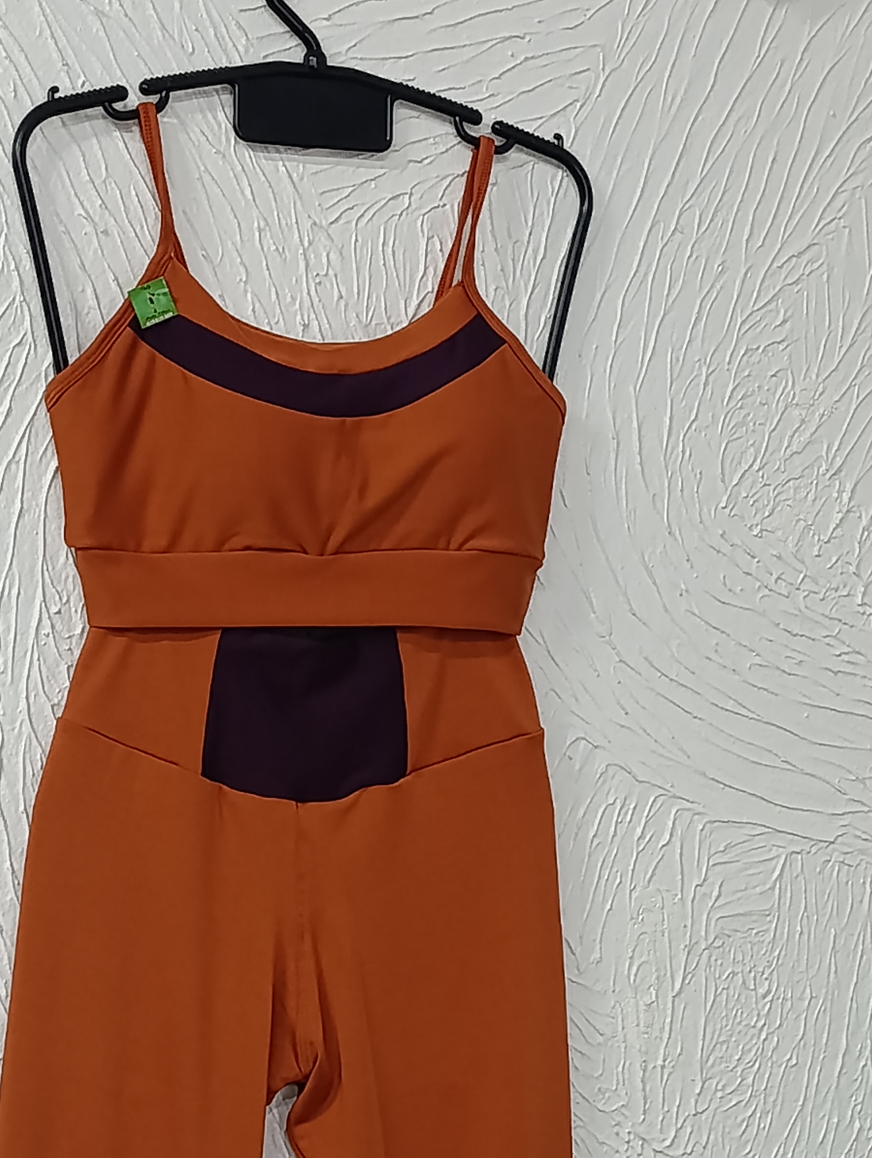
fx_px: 1374
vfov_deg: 42.2
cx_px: 243
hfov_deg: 34.6
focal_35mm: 41
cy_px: 1032
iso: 1000
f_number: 1.6
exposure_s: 1/60
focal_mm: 6.14
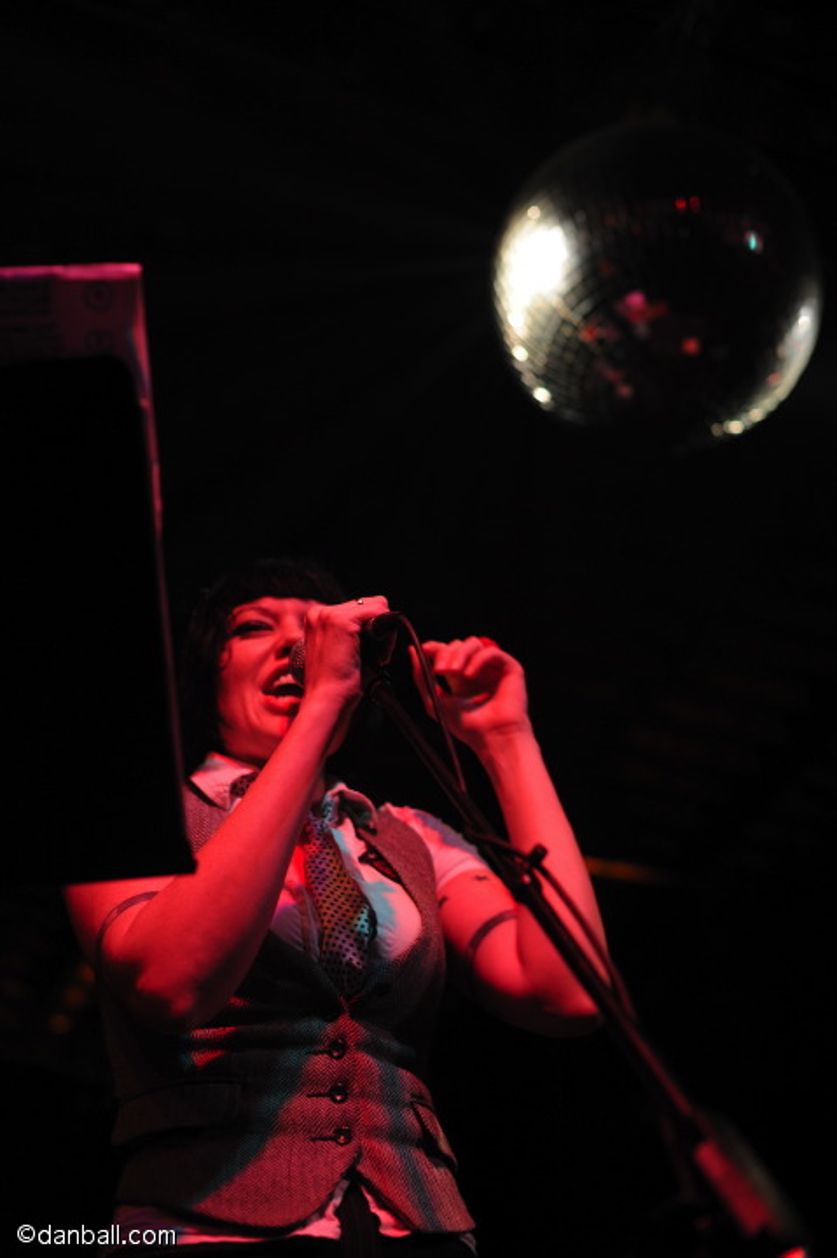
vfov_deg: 39.6
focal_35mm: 50
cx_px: 418
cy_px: 629
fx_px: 1746
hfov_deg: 27.0
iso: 720
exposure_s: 1/60
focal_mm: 50
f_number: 2.8
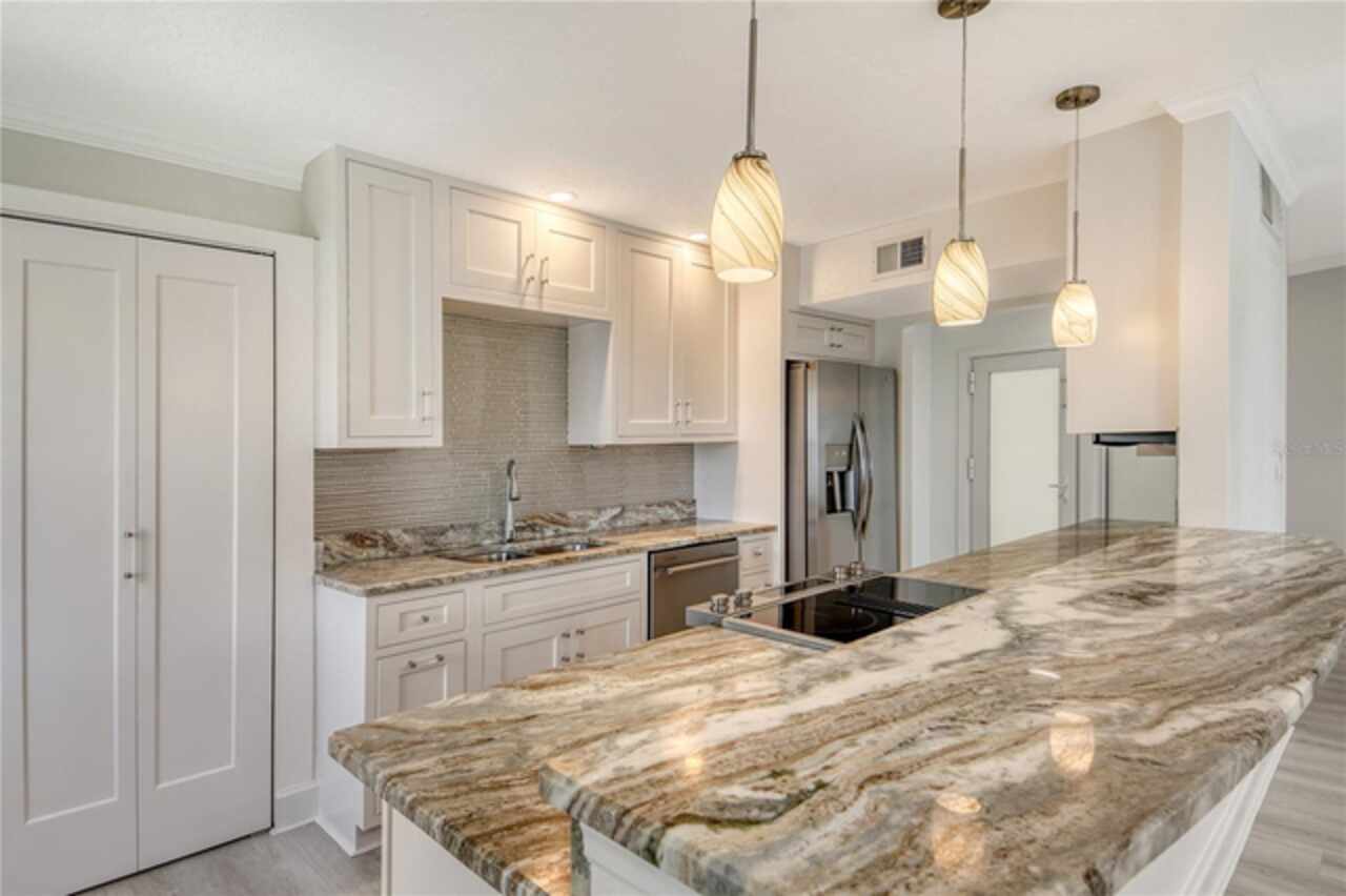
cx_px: 673
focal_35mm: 18
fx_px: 673
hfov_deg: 90.0
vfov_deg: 67.3
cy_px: 448
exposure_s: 1/800
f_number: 7.1
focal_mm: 12
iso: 640
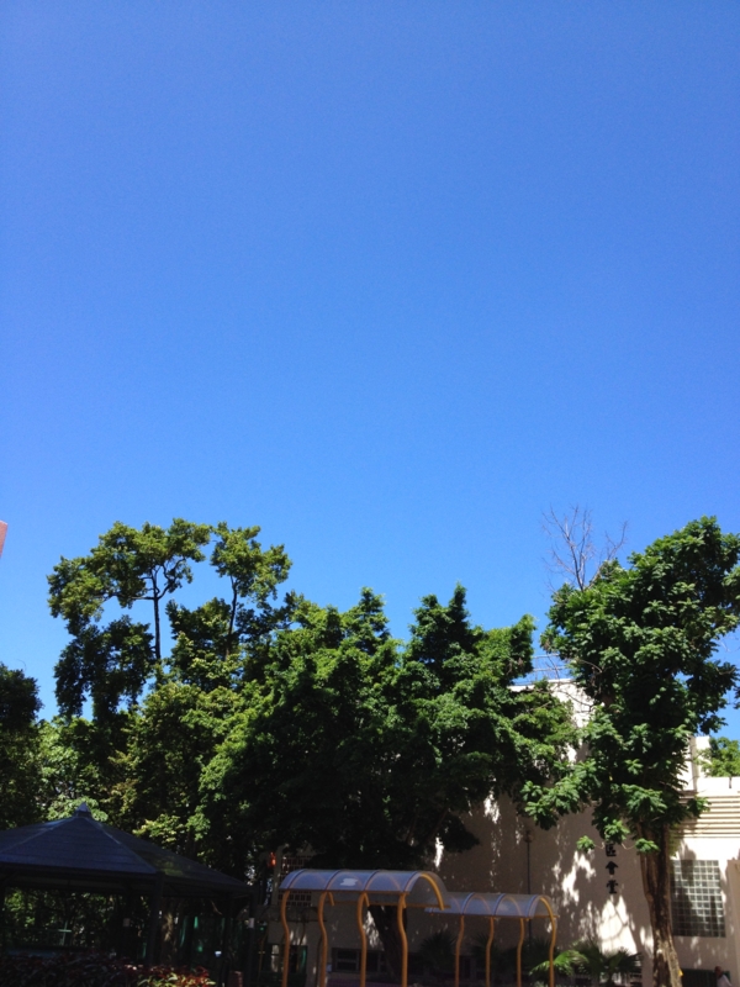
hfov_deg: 40.7
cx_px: 370
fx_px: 998
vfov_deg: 52.6
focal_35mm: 35
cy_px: 494
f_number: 2.4
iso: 50
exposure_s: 1/1082
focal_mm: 4.28
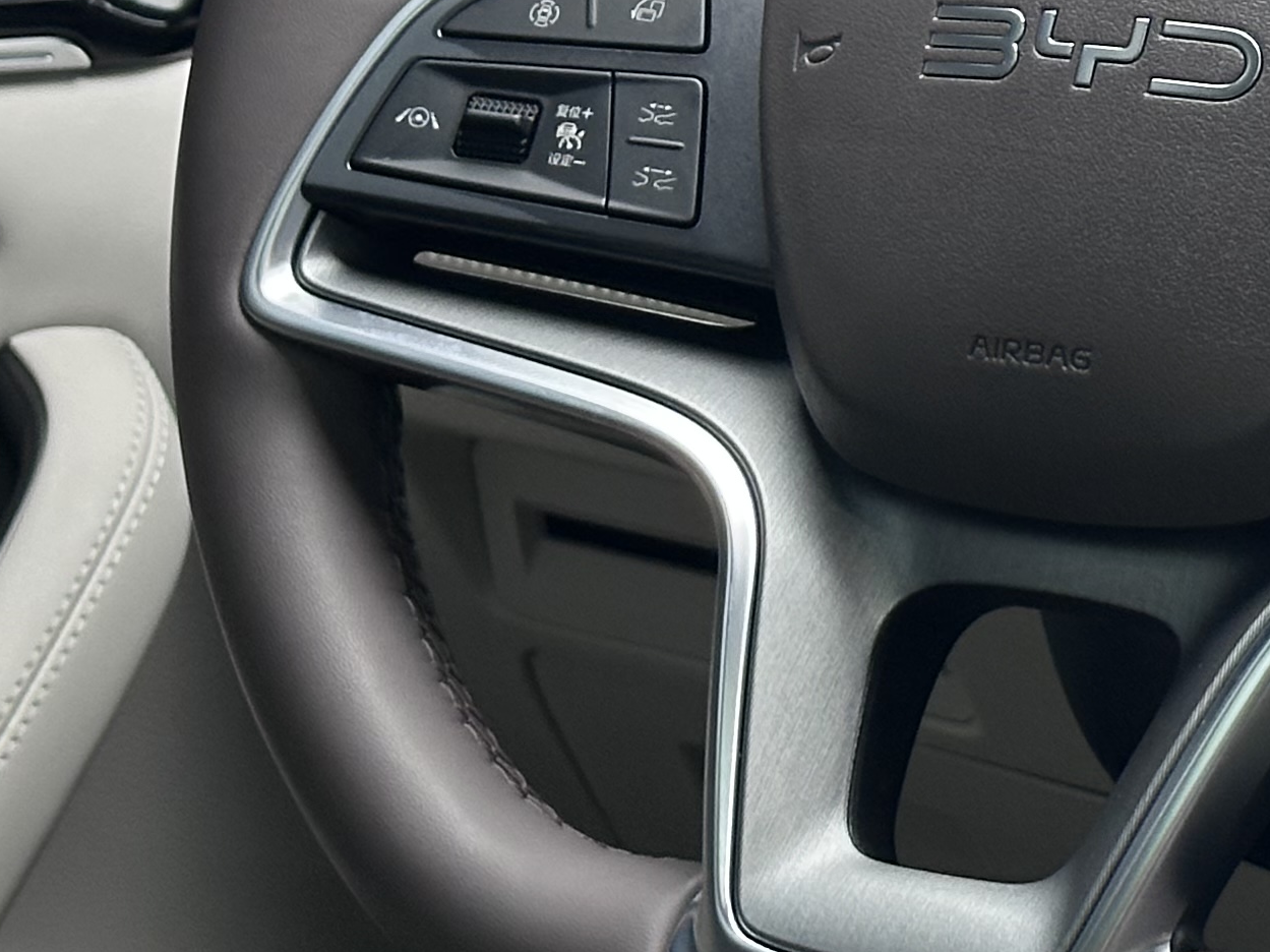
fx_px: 5685
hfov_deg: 12.6
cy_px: 27
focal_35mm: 155
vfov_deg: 9.5
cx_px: 1166
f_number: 1.78
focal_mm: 6.86
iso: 125
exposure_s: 1/46
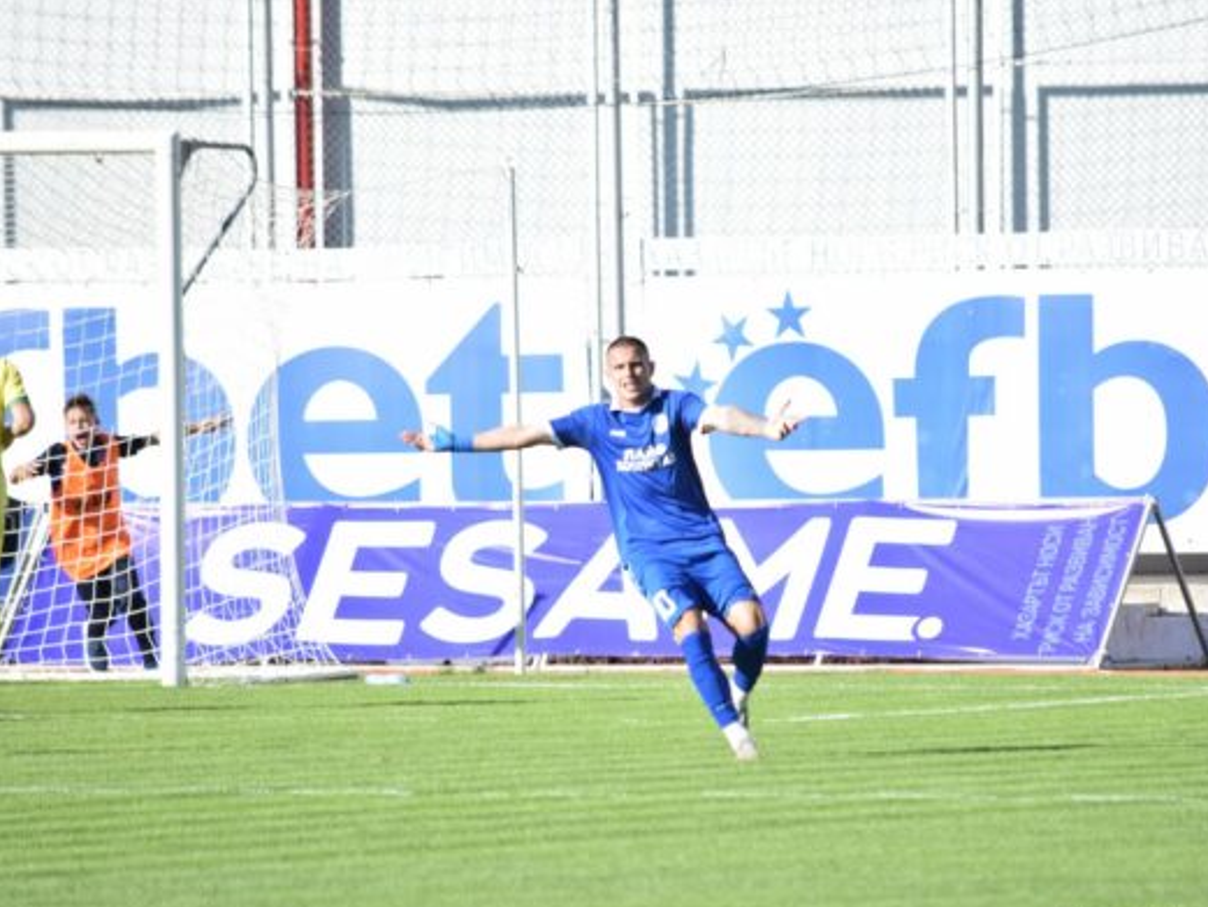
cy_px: 482
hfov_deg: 3.8
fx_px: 18255
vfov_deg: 2.8
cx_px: 652
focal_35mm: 523
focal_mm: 300
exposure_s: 1/800
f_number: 5.6
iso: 400
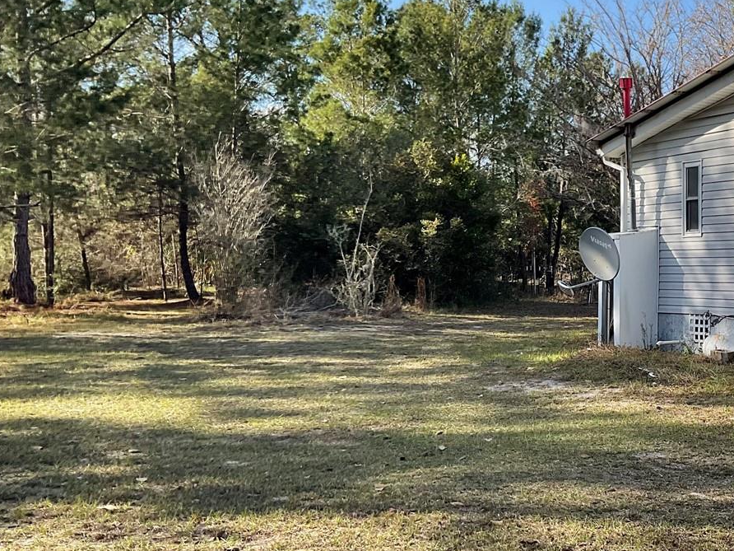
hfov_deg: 34.8
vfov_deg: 28.0
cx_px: 653
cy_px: 292
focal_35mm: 52
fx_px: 1103
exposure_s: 1/1055
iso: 16
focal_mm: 3
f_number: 1.8
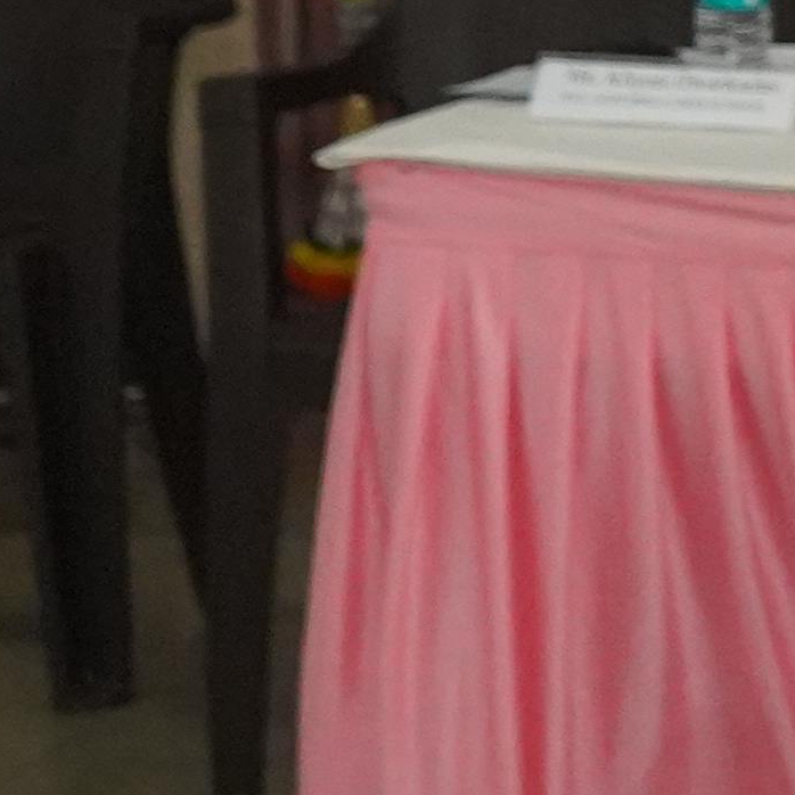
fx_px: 5690
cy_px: -190
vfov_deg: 7.9
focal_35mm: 219
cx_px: 2163
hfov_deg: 7.3
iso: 6400
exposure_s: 1/160
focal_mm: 30
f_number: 4
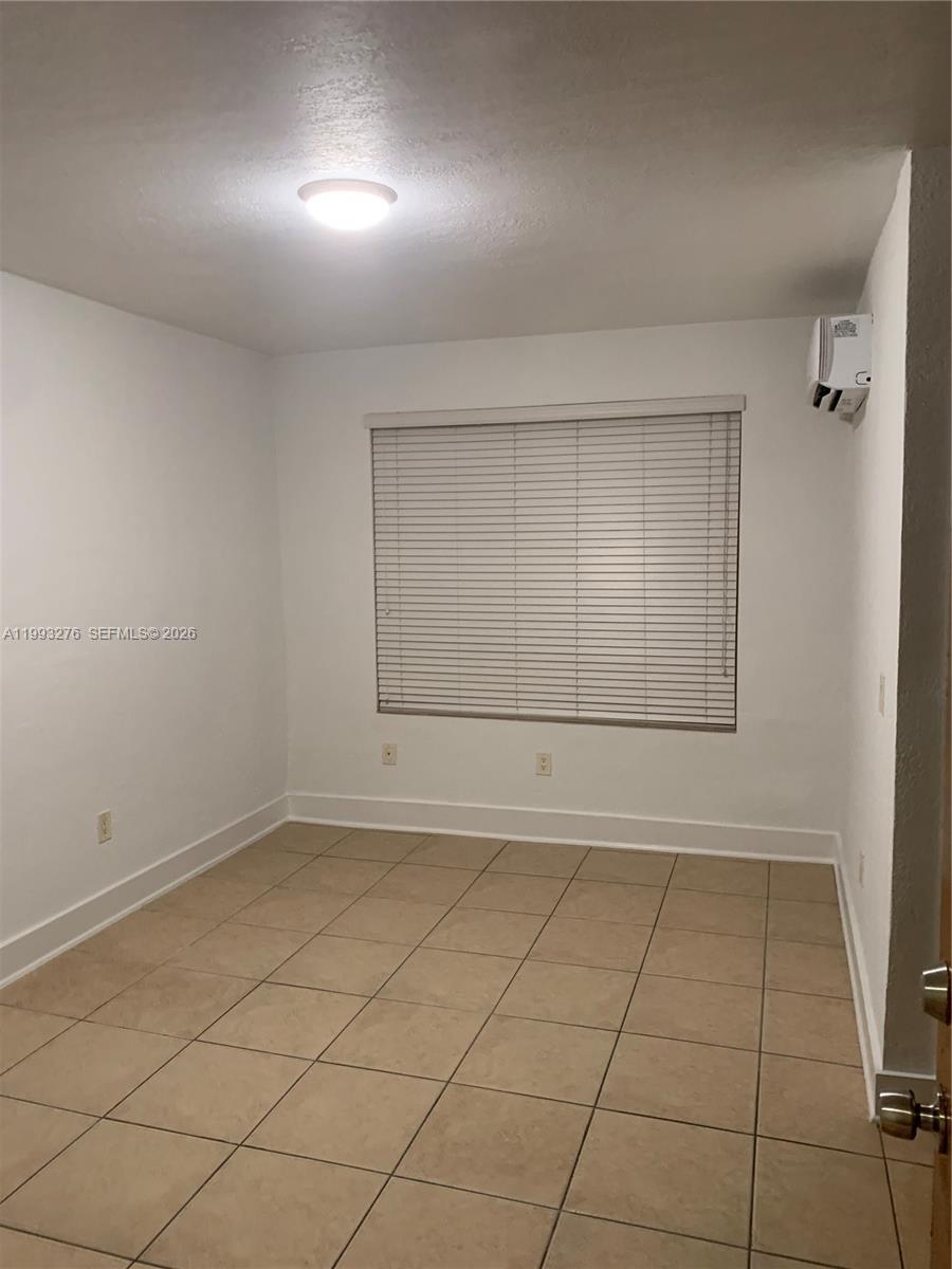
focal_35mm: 26
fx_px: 953
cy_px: 634
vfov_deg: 67.3
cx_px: 476
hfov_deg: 53.1
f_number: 1.8
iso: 250
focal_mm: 4.25
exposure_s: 1/60
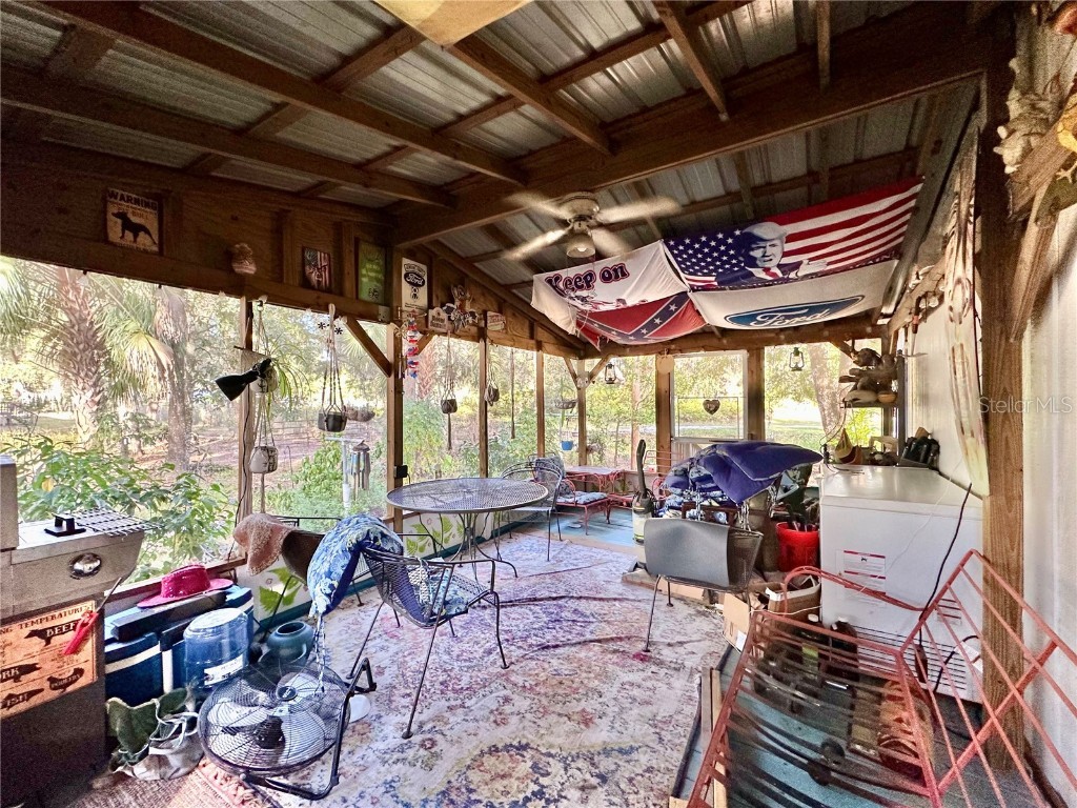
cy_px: 404
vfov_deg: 85.7
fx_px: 436
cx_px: 538
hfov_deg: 102.1
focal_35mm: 14
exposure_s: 1/60
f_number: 2.2
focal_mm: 2.22
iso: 250
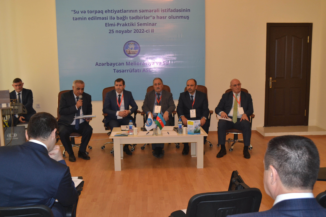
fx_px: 326
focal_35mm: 36
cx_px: 163
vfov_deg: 36.9
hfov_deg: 53.1
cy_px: 108
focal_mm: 24
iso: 800
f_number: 5
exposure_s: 1/50
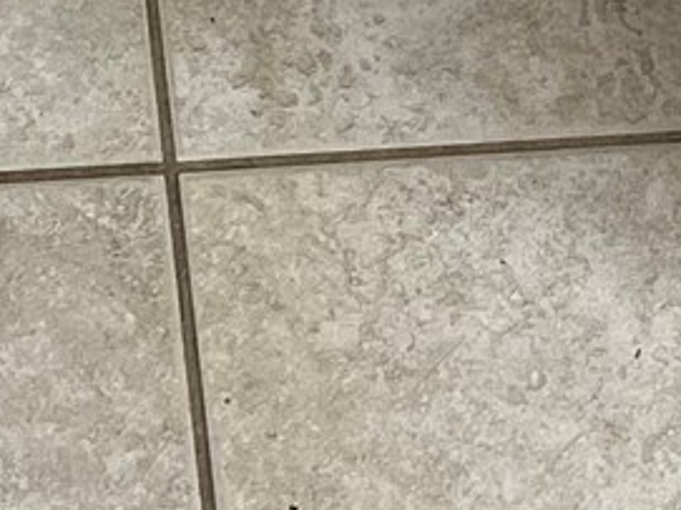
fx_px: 3618
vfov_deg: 7.2
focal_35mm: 184
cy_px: -1028
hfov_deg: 10.6
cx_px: -138
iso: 64
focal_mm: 5.1
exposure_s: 1/120
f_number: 1.6
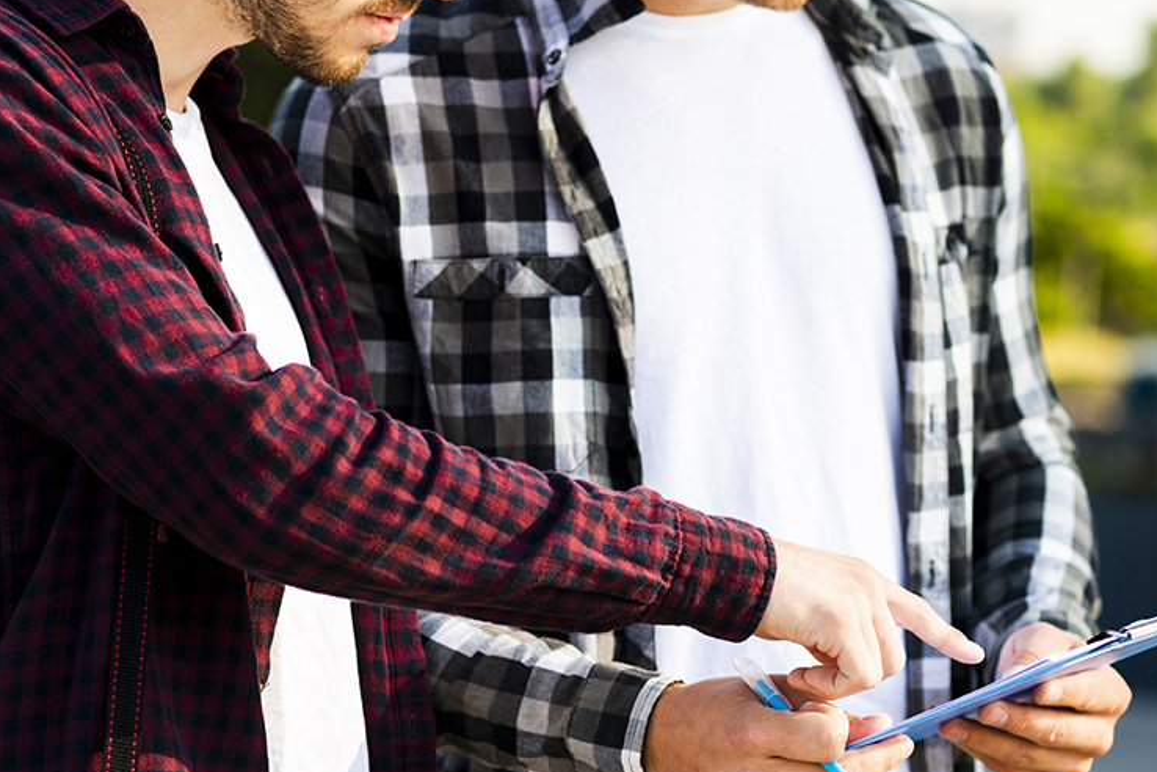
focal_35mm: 118
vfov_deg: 11.6
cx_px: 699
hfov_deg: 17.3
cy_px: 352
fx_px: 3792
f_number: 3.5
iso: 250
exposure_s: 1/320
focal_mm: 85
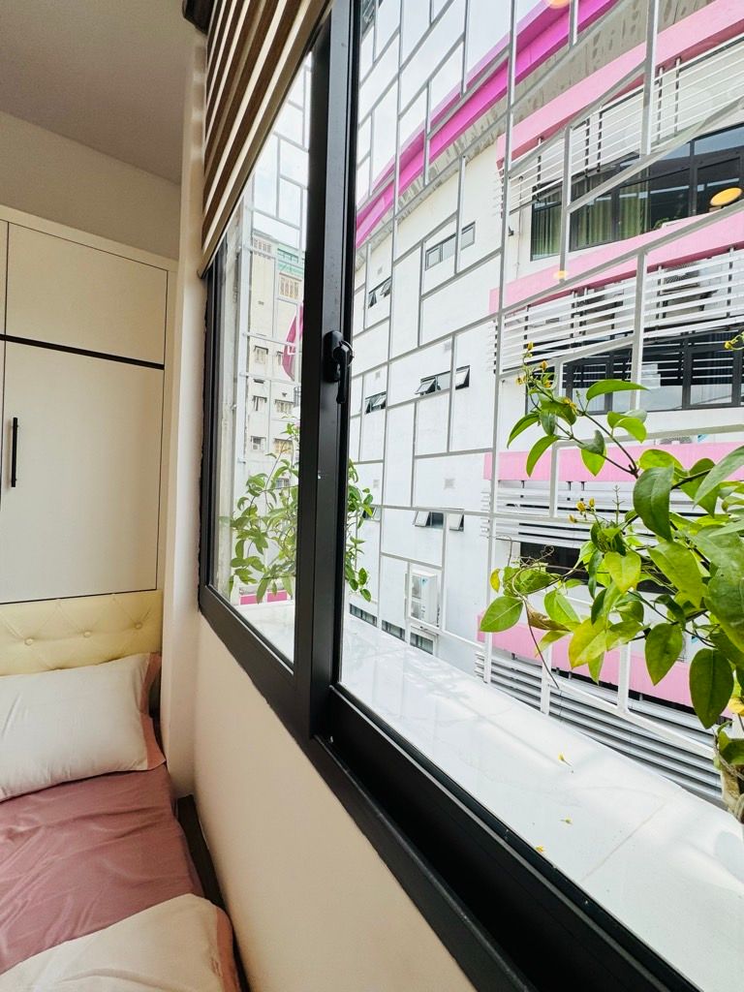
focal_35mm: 14
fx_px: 401
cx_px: 372
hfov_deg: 85.7
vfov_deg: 102.1
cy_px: 496
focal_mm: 2.22
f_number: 2.2
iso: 40
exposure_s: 1/485
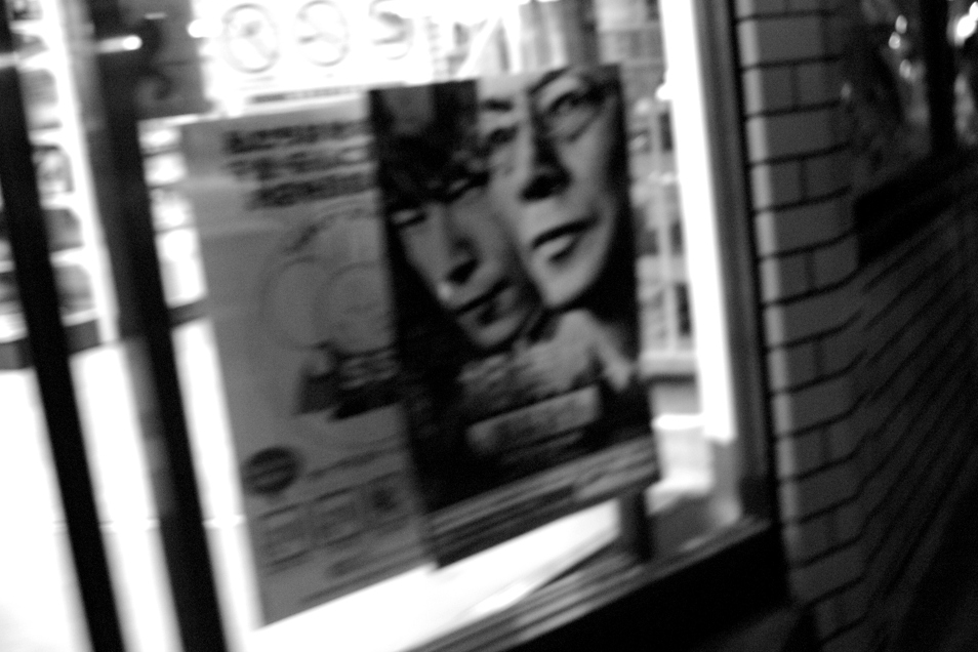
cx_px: 459
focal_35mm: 44
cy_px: 345
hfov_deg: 44.5
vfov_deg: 30.5
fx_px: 1195
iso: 800
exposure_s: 1/50
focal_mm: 24.2
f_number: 2.8
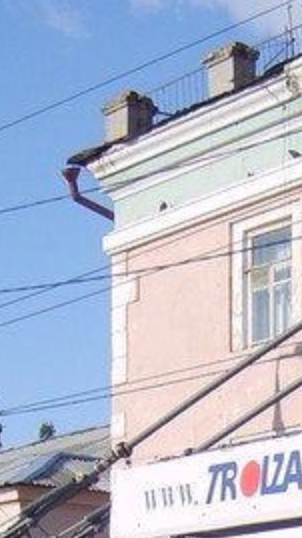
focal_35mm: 145
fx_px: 2067
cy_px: 706
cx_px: 326
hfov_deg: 8.3
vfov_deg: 14.2
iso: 50
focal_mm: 5.8
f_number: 7.1
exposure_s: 1/180
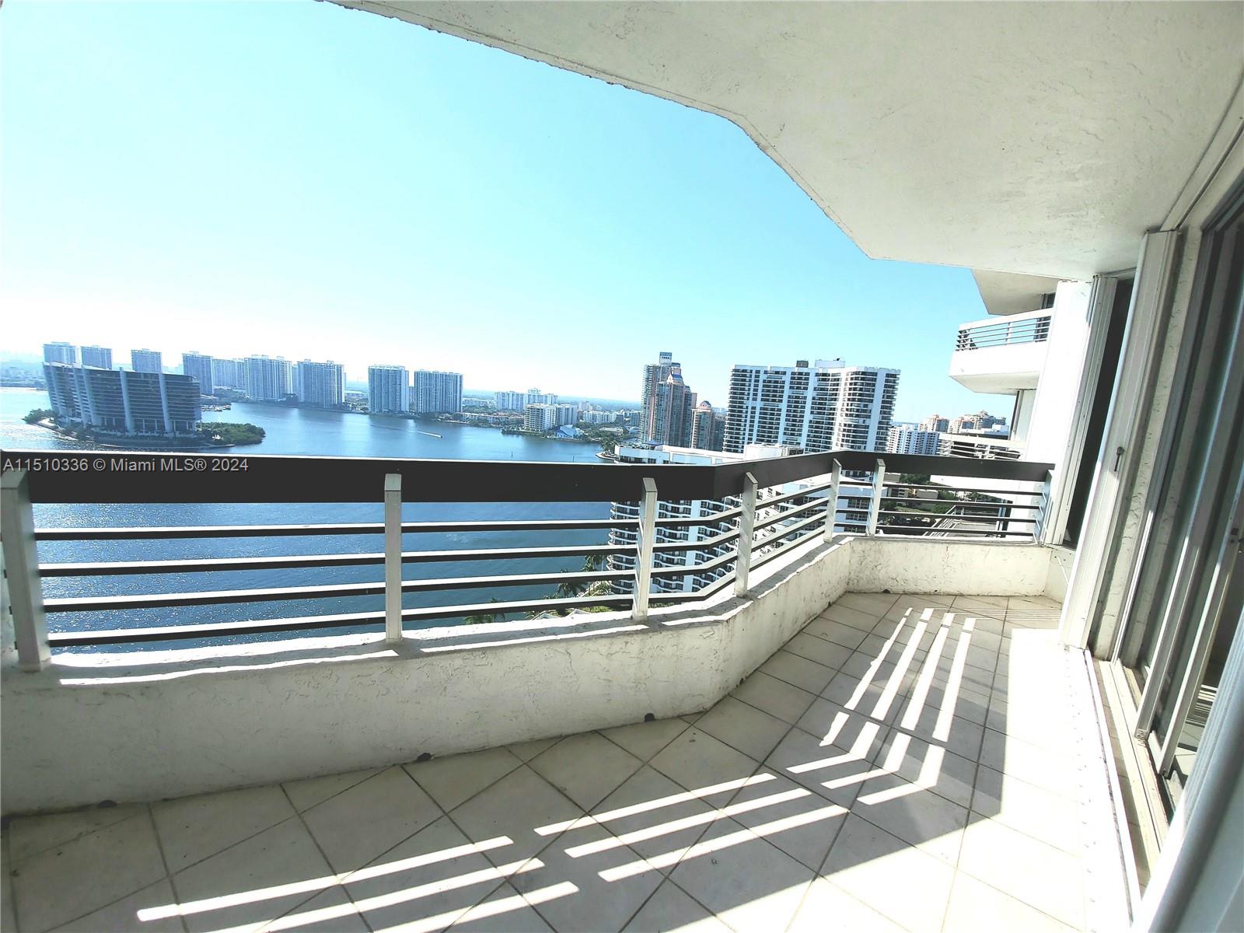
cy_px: 466
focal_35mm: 13
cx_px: 622
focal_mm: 1.8
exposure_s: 1/1667
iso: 32
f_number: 2.2
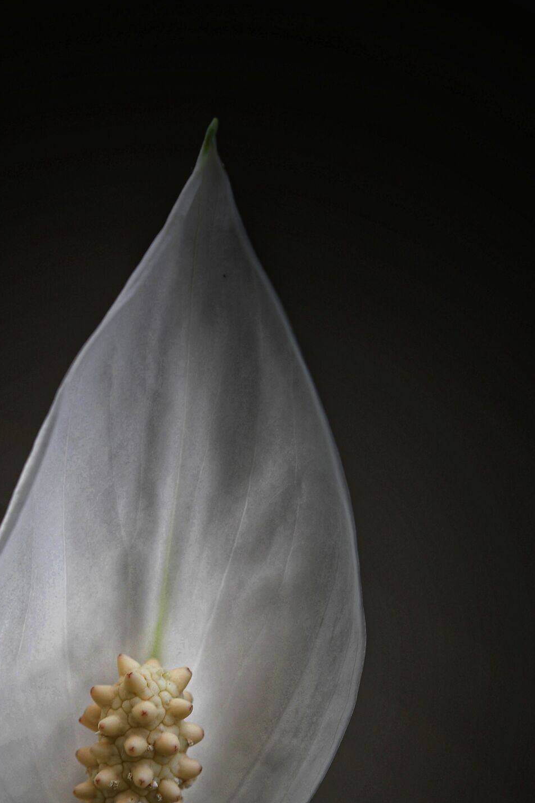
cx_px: 176
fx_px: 3943
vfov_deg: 11.6
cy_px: 663
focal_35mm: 177
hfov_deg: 7.8
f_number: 7.1
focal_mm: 105
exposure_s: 1/100
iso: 100
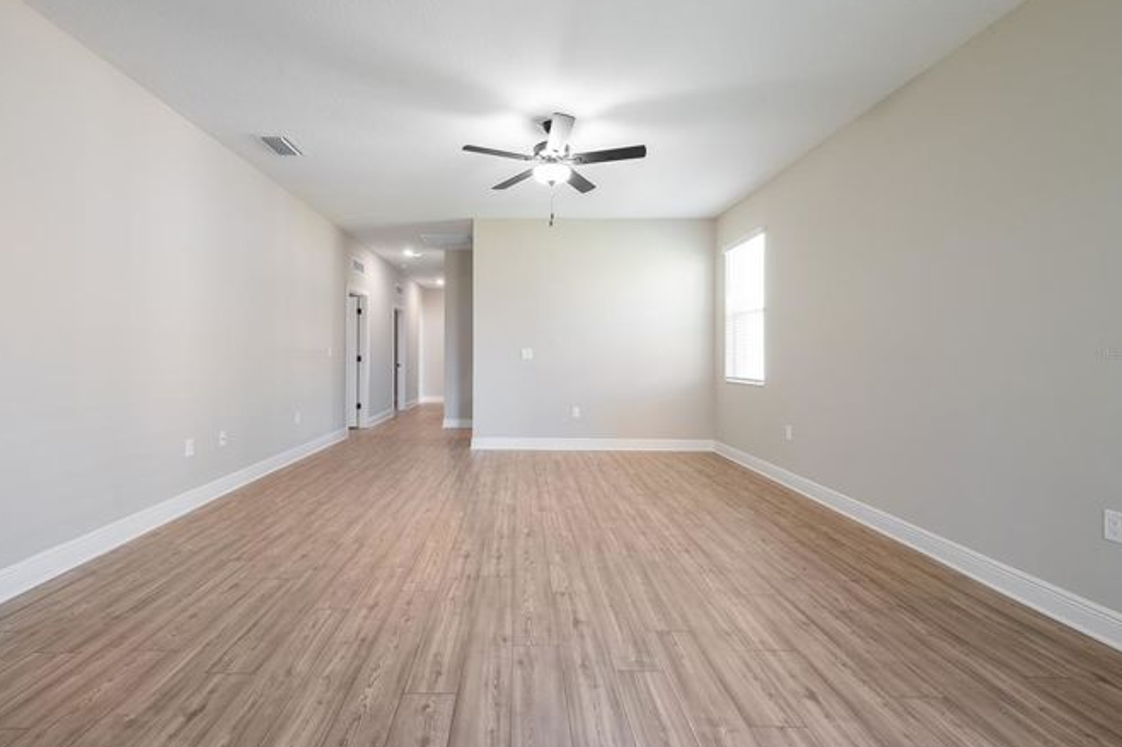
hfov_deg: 100.4
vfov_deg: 77.2
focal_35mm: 15
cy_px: 352
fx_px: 467
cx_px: 564
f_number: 9
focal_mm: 14
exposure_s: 1/6
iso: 320
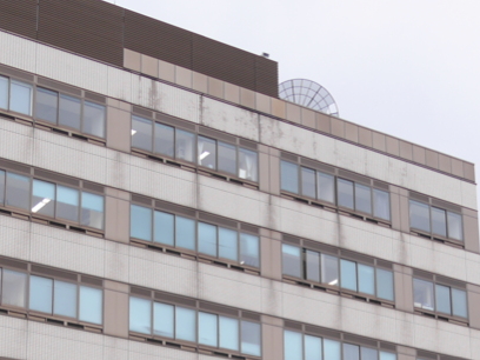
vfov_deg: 19.2
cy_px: 414
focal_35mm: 73
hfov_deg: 26.6
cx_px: 280
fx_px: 1012
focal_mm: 14
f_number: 4
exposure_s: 1/125
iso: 200
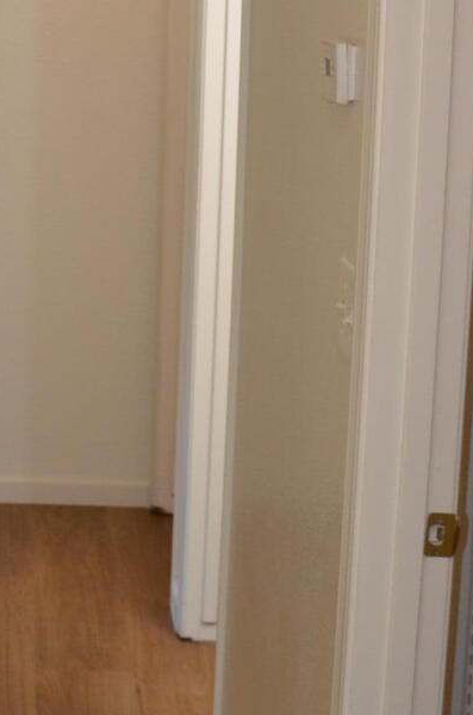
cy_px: 181
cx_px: -55
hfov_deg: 14.7
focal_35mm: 90
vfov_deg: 22.5
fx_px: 1783
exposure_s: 1/60
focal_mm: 18
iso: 400
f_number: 3.5
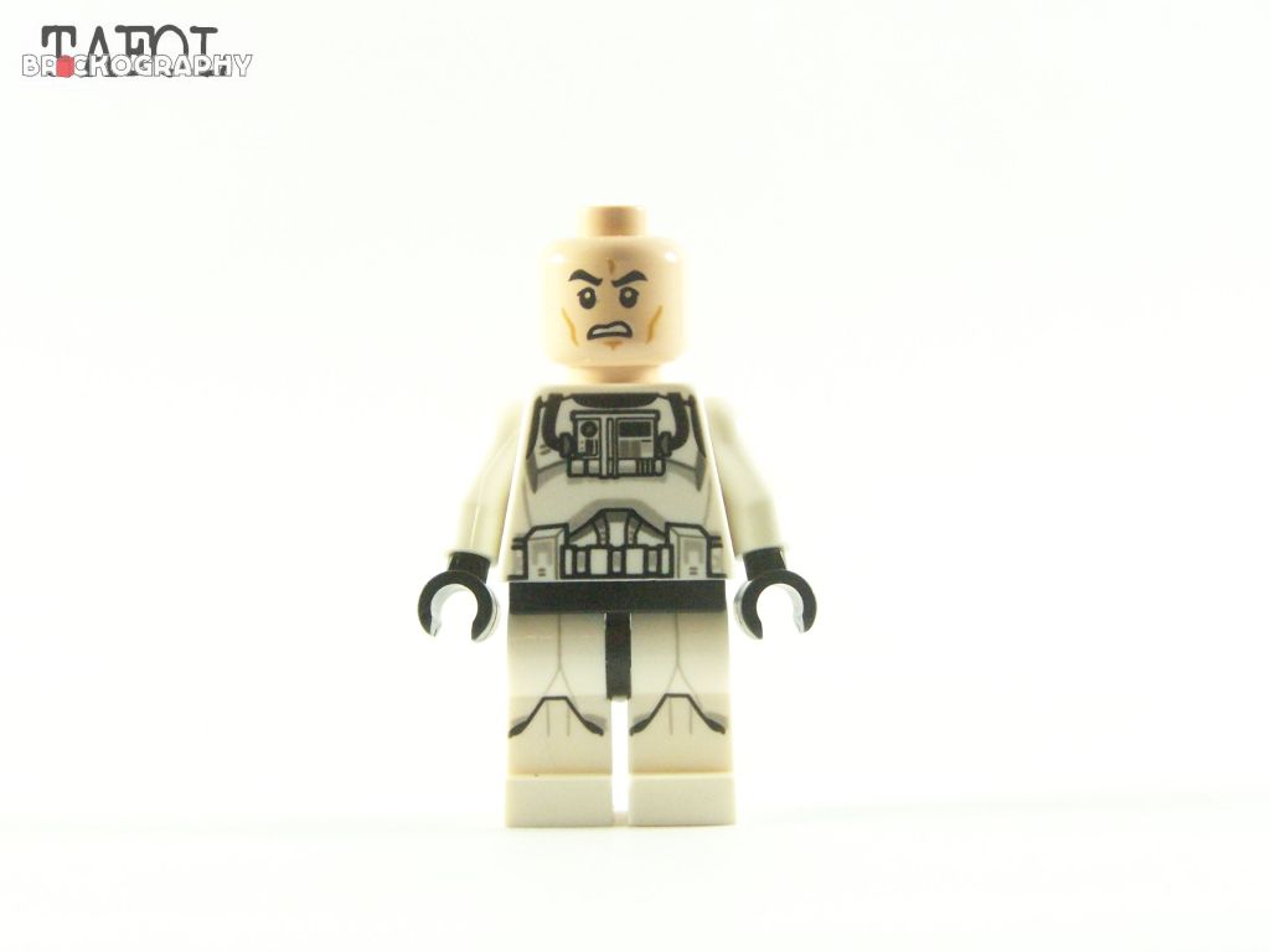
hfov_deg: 20.9
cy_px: 476
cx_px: 635
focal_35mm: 94
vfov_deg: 15.7
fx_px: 3449
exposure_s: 1/60
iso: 400
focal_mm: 15.6
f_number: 4
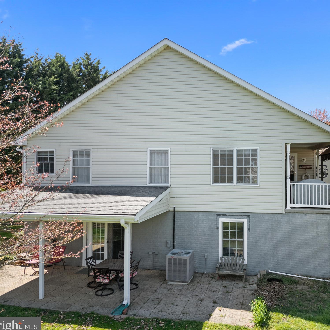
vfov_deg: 55.6
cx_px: 211
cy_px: 166
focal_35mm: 29
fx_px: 313
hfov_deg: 54.8
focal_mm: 6.72
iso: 100
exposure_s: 1/1500
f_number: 1.7
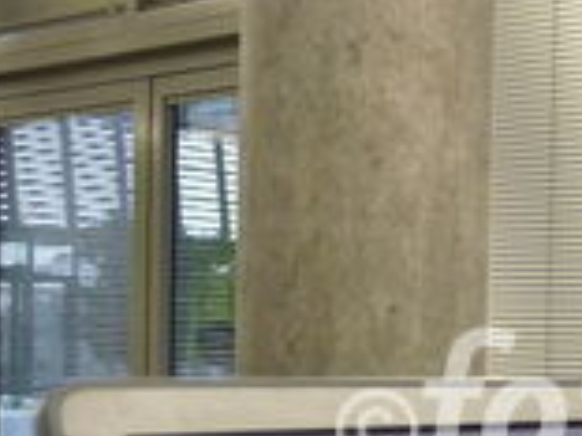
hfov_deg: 19.3
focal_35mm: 90
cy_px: 389
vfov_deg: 16.2
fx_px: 1513
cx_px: 851
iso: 250
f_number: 3.3
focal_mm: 4.7
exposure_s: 1/30
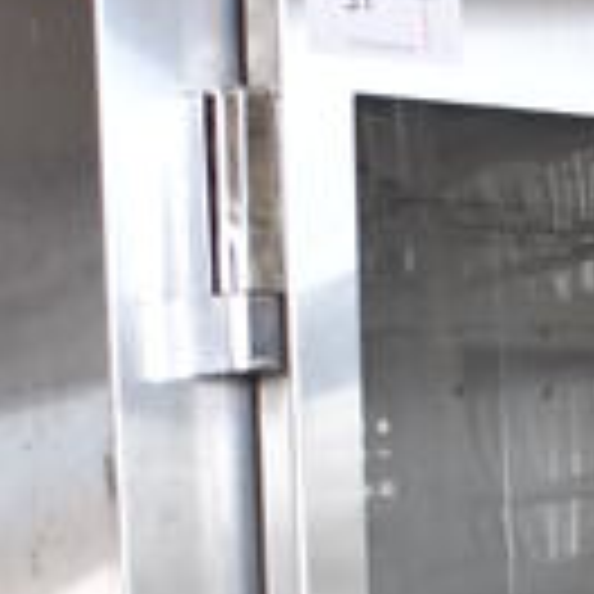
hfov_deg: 10.9
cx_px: 648
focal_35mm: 159
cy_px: 1136
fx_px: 3087
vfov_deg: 10.2
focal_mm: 18
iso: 800
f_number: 3.5
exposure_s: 1/160
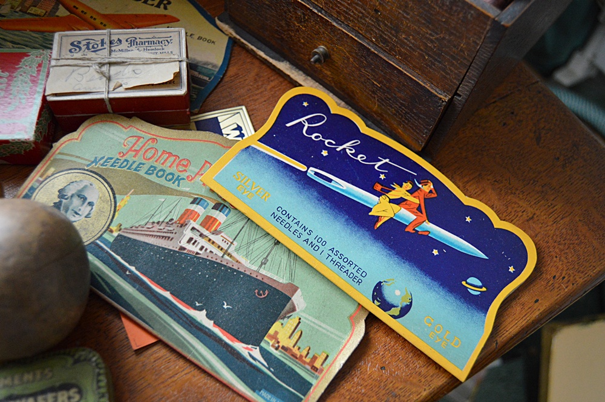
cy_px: 201
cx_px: 302
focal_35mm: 33
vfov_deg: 39.9
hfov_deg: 57.3
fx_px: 554
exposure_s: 1/60
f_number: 3.5
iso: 2000
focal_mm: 22
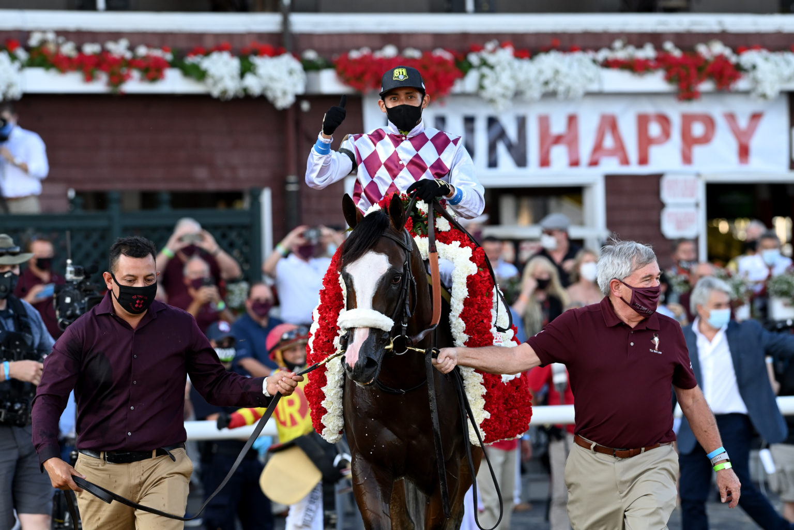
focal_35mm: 300
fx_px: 6616
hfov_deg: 6.9
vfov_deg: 4.6
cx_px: 397
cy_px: 265
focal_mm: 300
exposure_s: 1/800
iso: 2500
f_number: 7.1
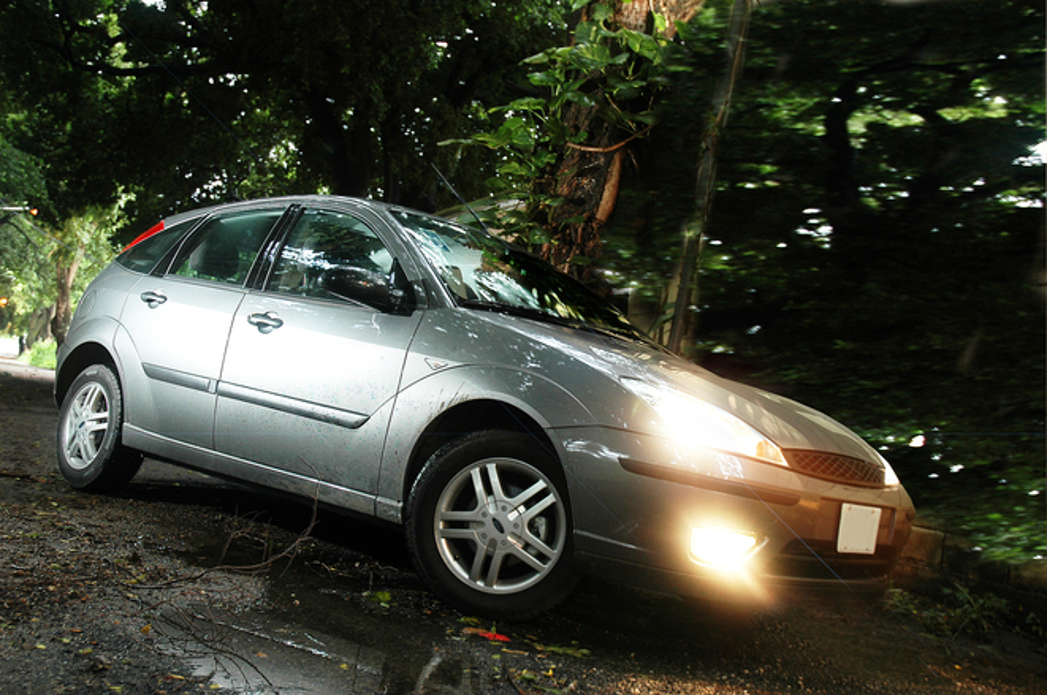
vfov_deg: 35.4
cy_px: 348
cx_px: 524
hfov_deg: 51.3
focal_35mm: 38
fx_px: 1089
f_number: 4.5
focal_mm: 25
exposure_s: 1/10
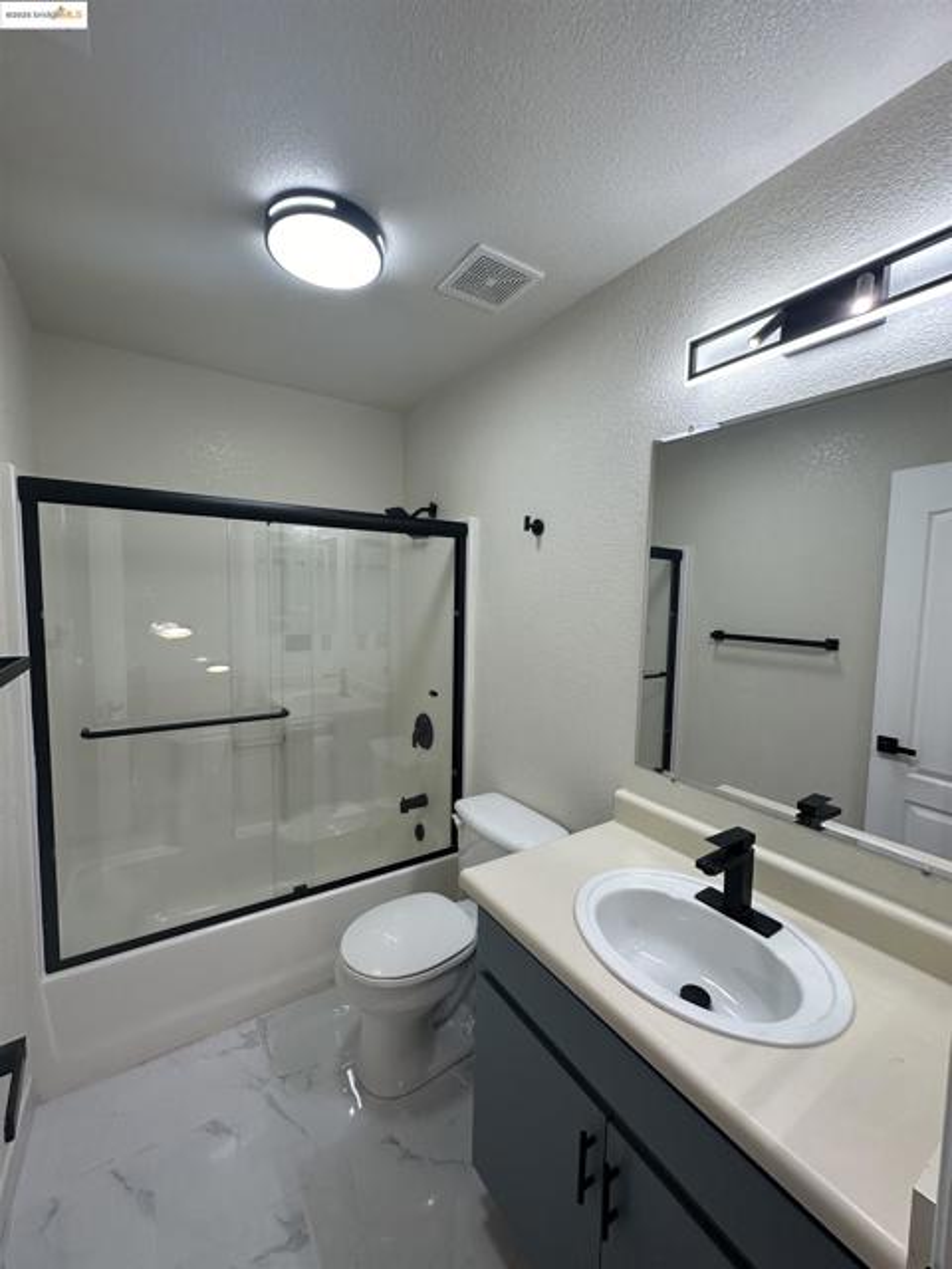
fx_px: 513
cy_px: 634
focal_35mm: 14
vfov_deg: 102.1
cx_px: 476
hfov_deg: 85.7
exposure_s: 1/120
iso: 100
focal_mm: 2.22
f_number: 2.2
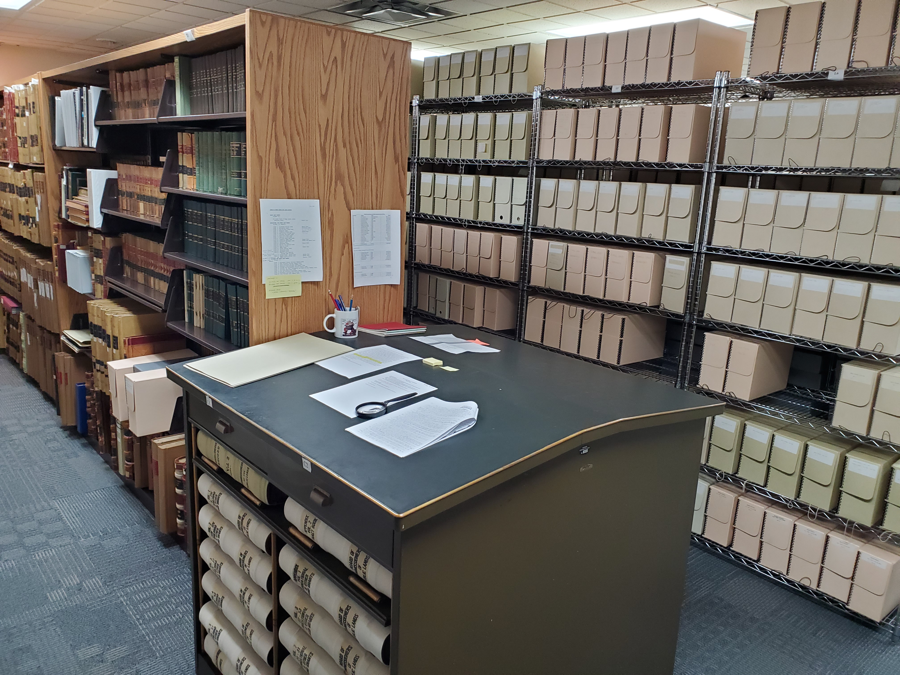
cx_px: 450
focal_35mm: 26
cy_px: 338
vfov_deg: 53.1
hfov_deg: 67.3
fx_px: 676
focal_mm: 4.3
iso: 320
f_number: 2.4
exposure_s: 1/40
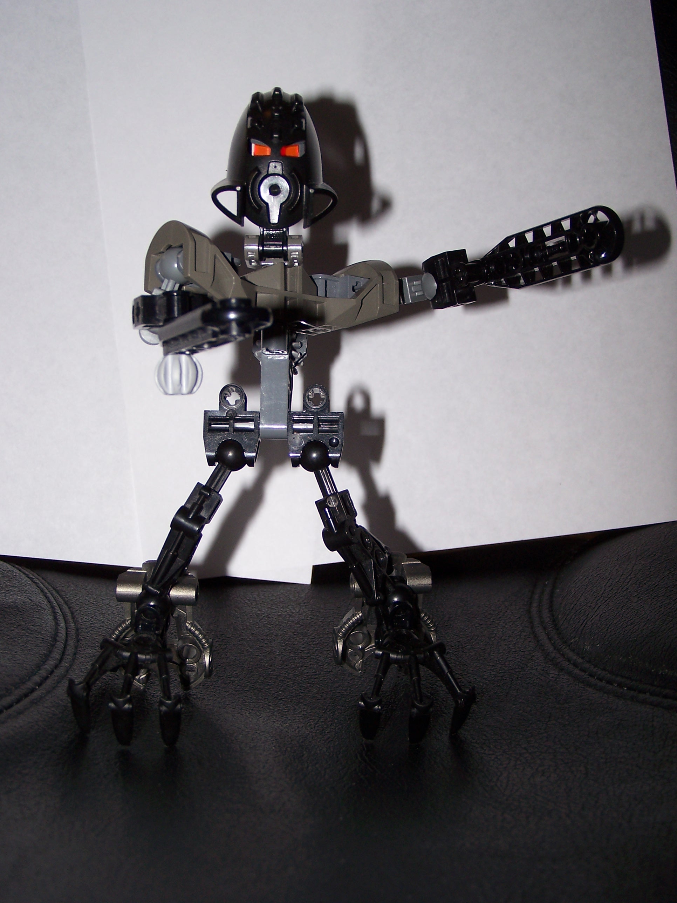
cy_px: 452
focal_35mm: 56
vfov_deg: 34.3
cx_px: 338
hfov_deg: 26.1
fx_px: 1460
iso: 80
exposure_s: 1/60
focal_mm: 9.3
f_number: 3.1
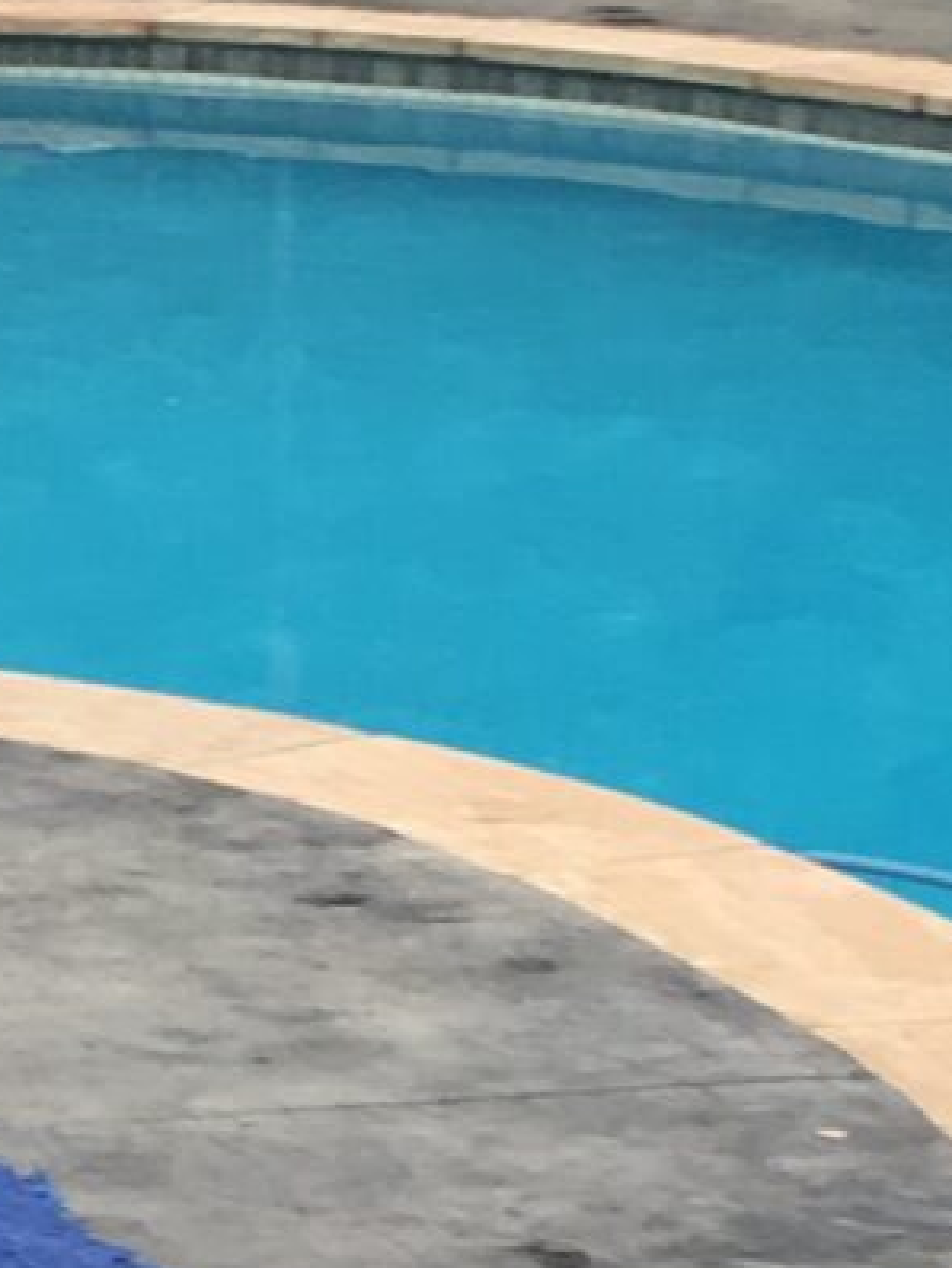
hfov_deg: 7.6
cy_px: 1310
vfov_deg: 10.5
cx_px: -1019
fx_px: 6853
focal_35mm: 187
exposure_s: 1/120
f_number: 2.2
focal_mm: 4.15
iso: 32
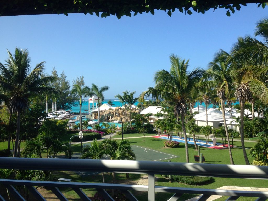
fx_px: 255
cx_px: 134
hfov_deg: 55.4
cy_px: 100
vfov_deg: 42.9
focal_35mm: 33
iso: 50
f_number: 2.4
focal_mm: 4.12
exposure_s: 1/565
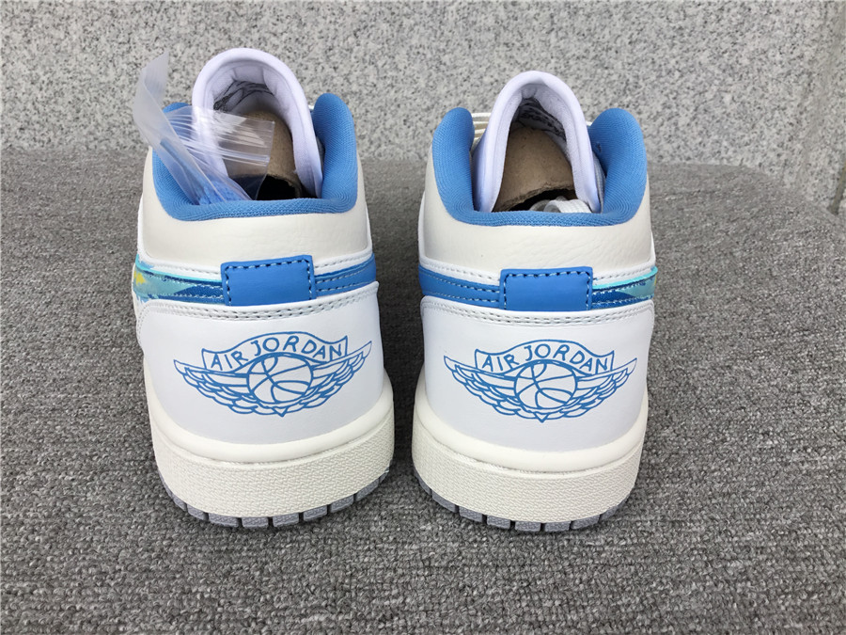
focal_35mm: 31
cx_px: 423
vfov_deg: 45.4
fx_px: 758
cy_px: 318
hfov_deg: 58.4
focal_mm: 3.3
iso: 25
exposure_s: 1/105
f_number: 2.4
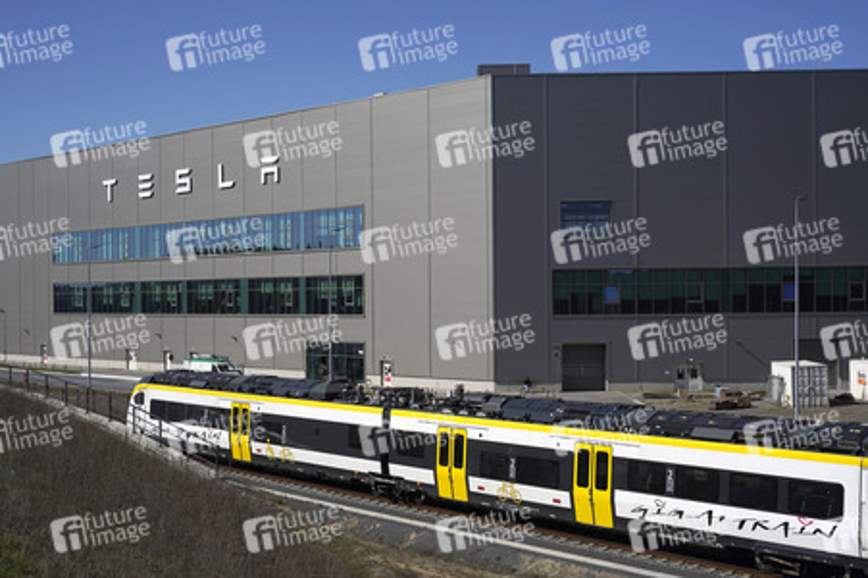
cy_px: 289
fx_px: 1156
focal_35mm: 48
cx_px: 434
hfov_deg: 41.1
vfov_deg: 28.0
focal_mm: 48
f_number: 8
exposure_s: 1/800
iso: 100
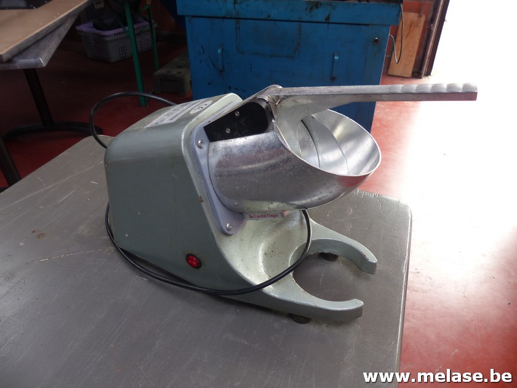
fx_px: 373
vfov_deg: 54.9
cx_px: 258
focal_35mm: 25
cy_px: 194
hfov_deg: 69.4
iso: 100
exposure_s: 1/100
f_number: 2.8
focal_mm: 4.5
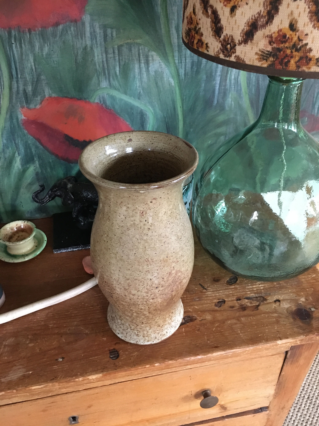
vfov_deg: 61.7
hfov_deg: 48.2
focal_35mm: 29
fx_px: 356
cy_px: 213
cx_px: 160
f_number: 2.2
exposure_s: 1/17
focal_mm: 4.15
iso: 250
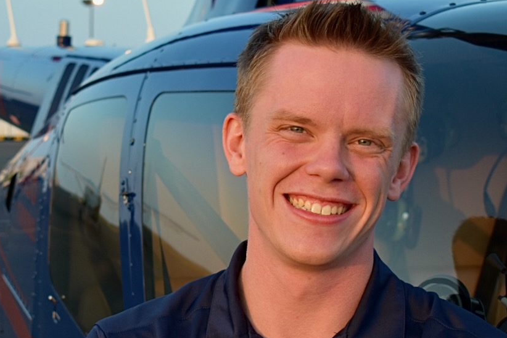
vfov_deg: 18.4
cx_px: 171
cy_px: 175
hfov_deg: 27.2
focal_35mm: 74
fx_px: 1041
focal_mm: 27
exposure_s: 1/250
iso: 200
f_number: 4
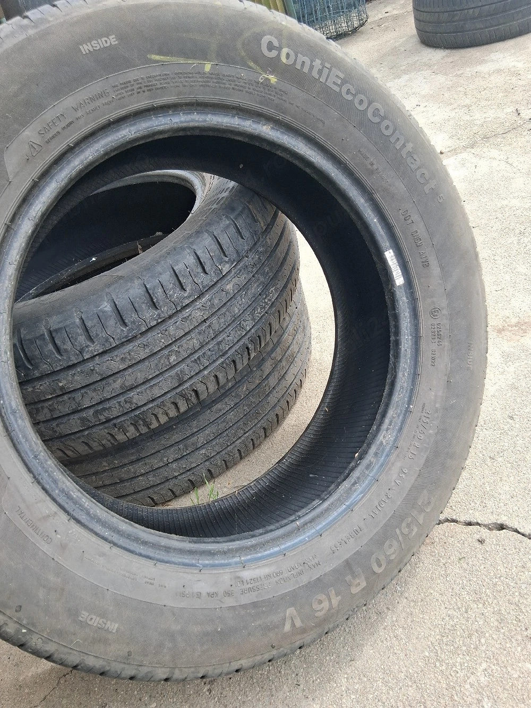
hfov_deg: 53.1
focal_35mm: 26
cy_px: 354
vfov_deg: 67.3
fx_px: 532
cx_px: 266
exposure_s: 1/133
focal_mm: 3.98
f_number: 1.8
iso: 25
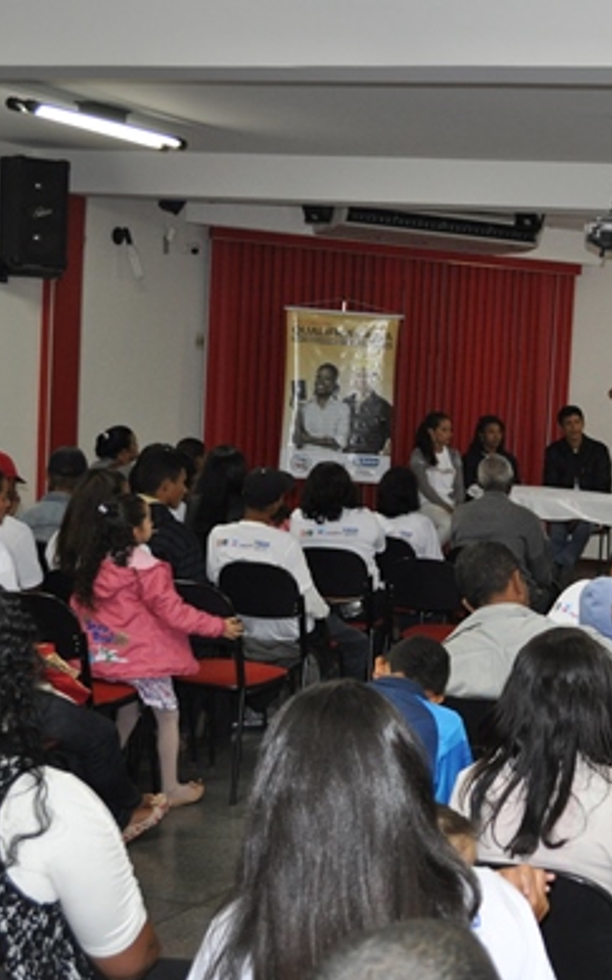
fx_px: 1762
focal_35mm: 66
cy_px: 583
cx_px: 733
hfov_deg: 18.7
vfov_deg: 31.0
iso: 800
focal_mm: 24
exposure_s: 1/60
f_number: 4
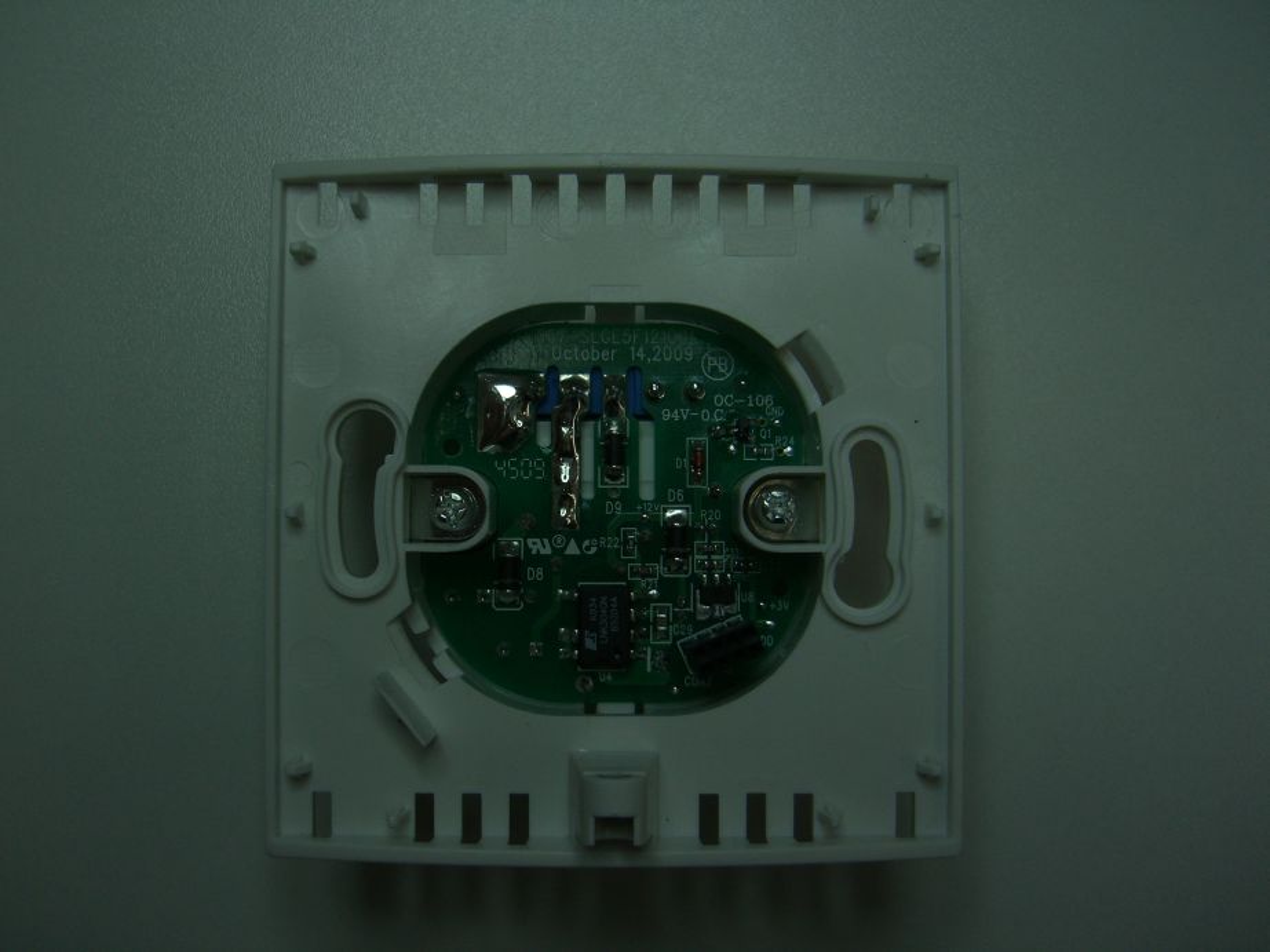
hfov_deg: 49.0
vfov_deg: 37.7
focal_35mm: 38
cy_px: 476
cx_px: 635
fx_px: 1394
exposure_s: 1/250
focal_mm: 7.9
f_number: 2.8
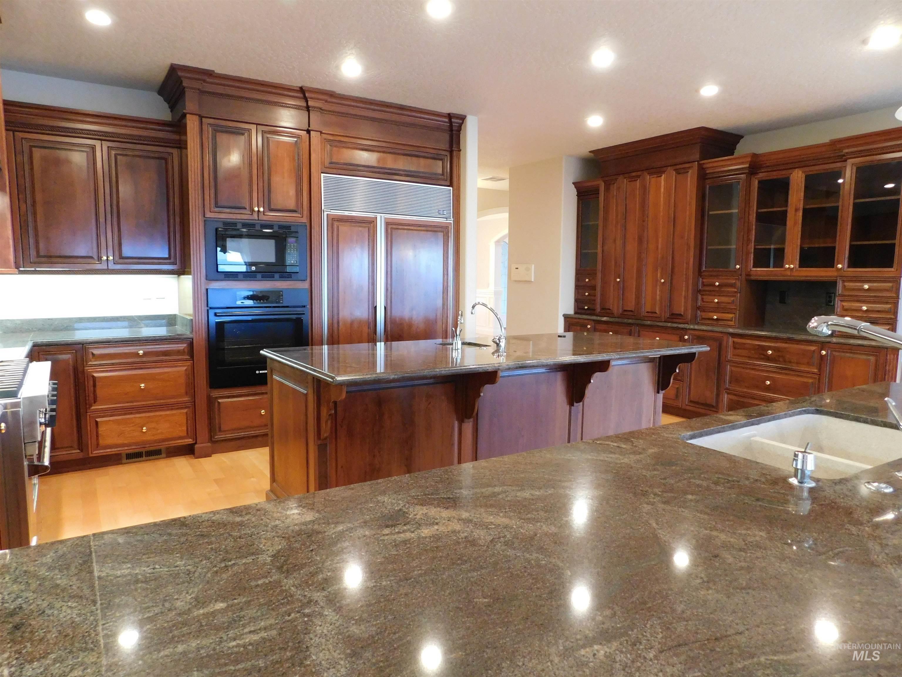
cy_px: 338
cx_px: 451
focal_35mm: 23
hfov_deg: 73.9
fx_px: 599
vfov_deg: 58.9
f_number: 3
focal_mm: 4
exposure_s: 1/13
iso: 400
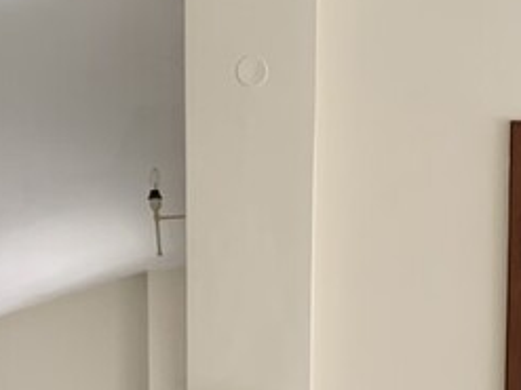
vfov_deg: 13.2
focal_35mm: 108
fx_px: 1625
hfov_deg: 18.2
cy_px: 508
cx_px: 255
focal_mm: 4.25
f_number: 1.8
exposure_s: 1/121
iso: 100
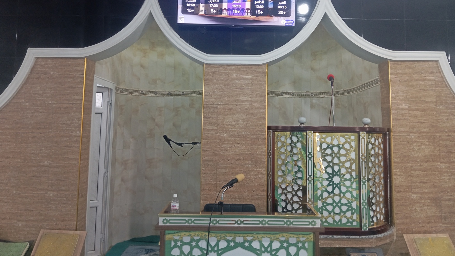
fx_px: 374
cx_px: 230
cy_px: 94
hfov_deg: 62.6
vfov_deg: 37.5
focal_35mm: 31
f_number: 1.8
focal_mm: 4.22
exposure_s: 1/30
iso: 359
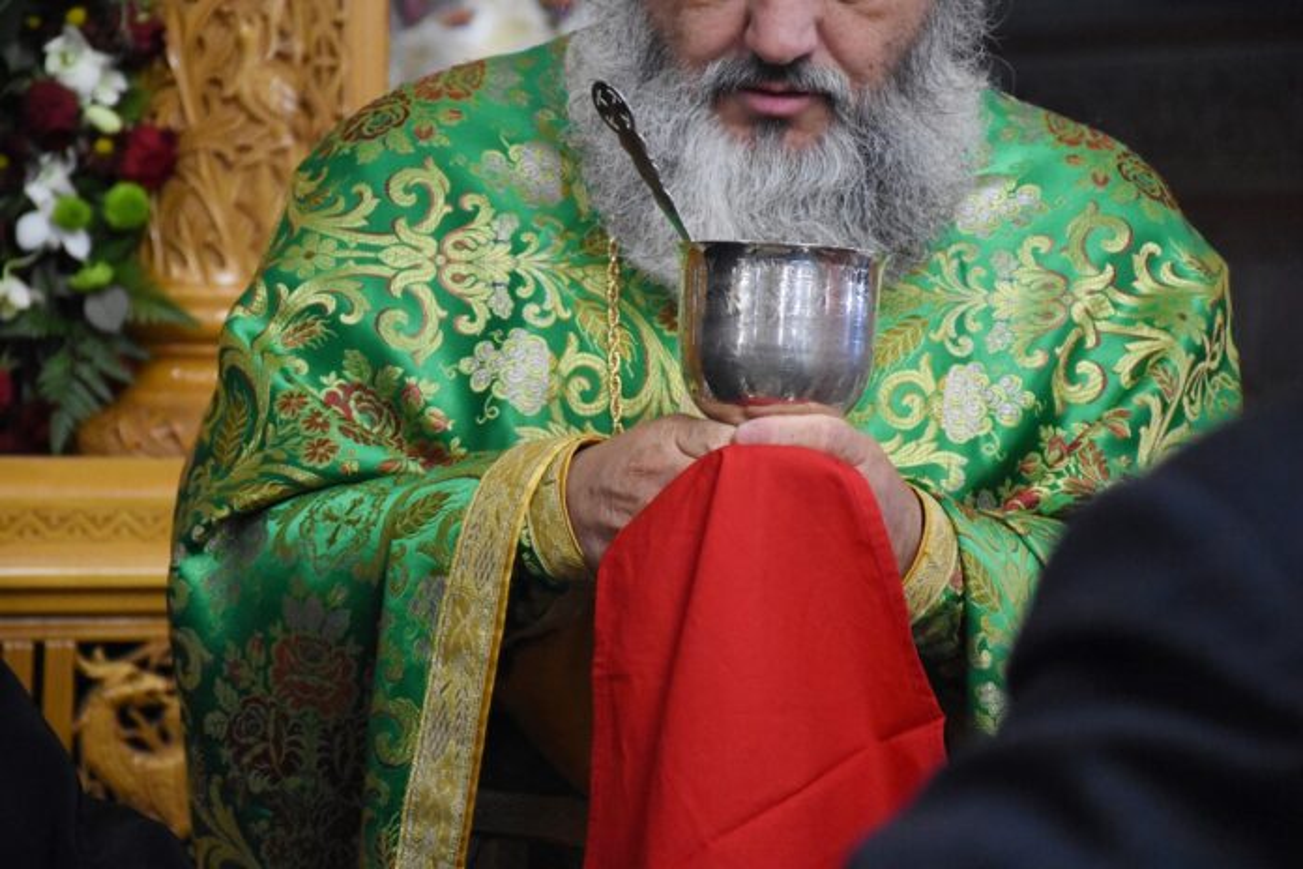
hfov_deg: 13.0
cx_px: 652
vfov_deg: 8.7
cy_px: 434
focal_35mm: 158
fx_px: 5700
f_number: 5.6
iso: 6400
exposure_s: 1/250
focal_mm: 105
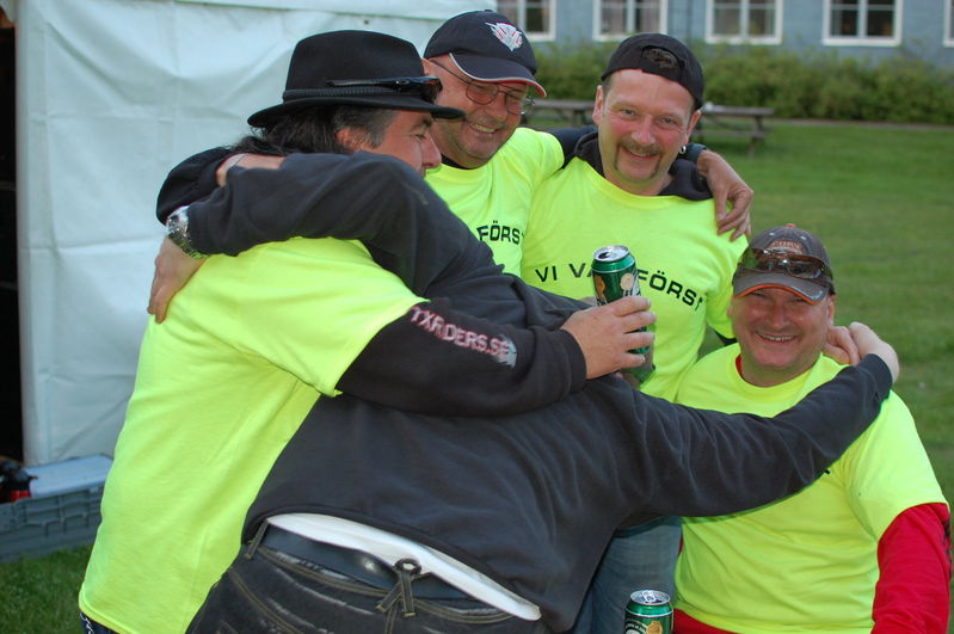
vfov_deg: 25.7
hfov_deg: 37.9
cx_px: 477
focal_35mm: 52
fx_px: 1390
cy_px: 317
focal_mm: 35
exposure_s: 1/125
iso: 400
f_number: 2.8
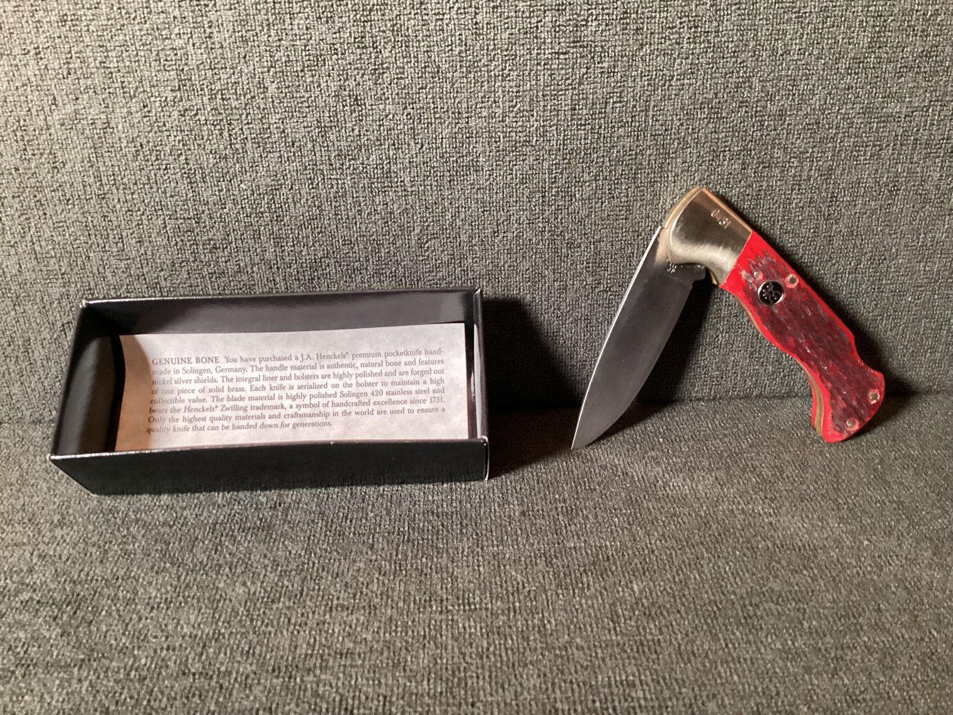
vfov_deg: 45.4
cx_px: 476
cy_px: 358
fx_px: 854
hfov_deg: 58.3
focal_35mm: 31
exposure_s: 1/30
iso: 640
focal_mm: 3.3
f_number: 2.4
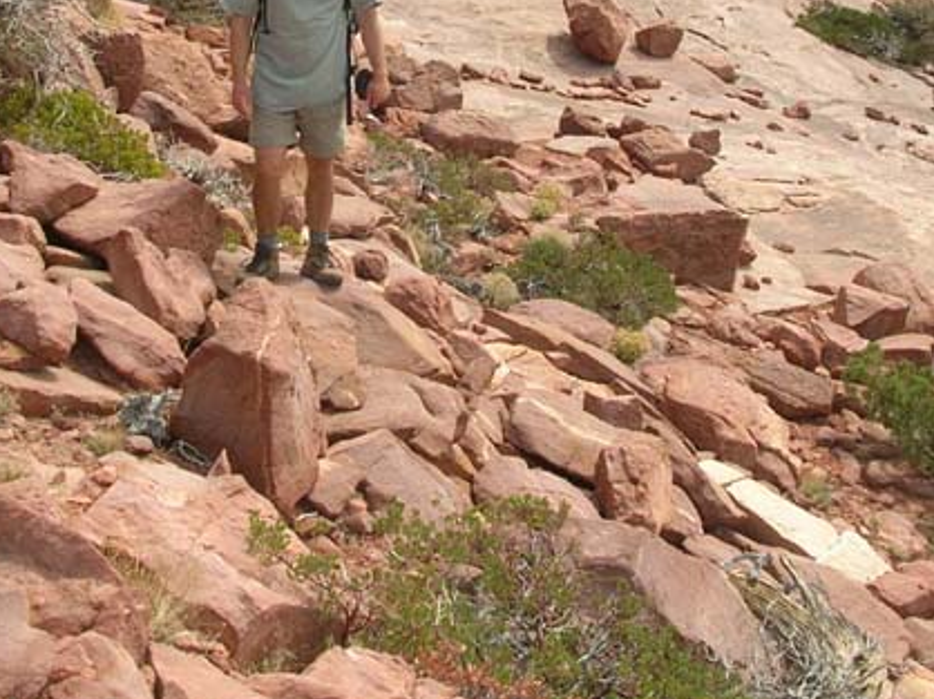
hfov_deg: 29.0
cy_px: 79
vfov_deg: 21.5
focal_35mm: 67
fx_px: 1807
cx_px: 474
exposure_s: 1/185
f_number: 5.6
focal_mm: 5.8
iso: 50
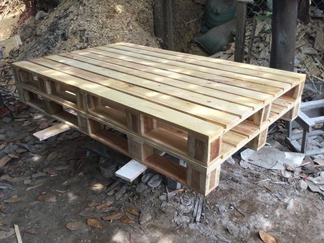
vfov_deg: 45.4
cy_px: 122
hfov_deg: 58.4
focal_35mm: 31
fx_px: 290
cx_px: 162
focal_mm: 3.3
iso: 25
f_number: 2.4
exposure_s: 1/129
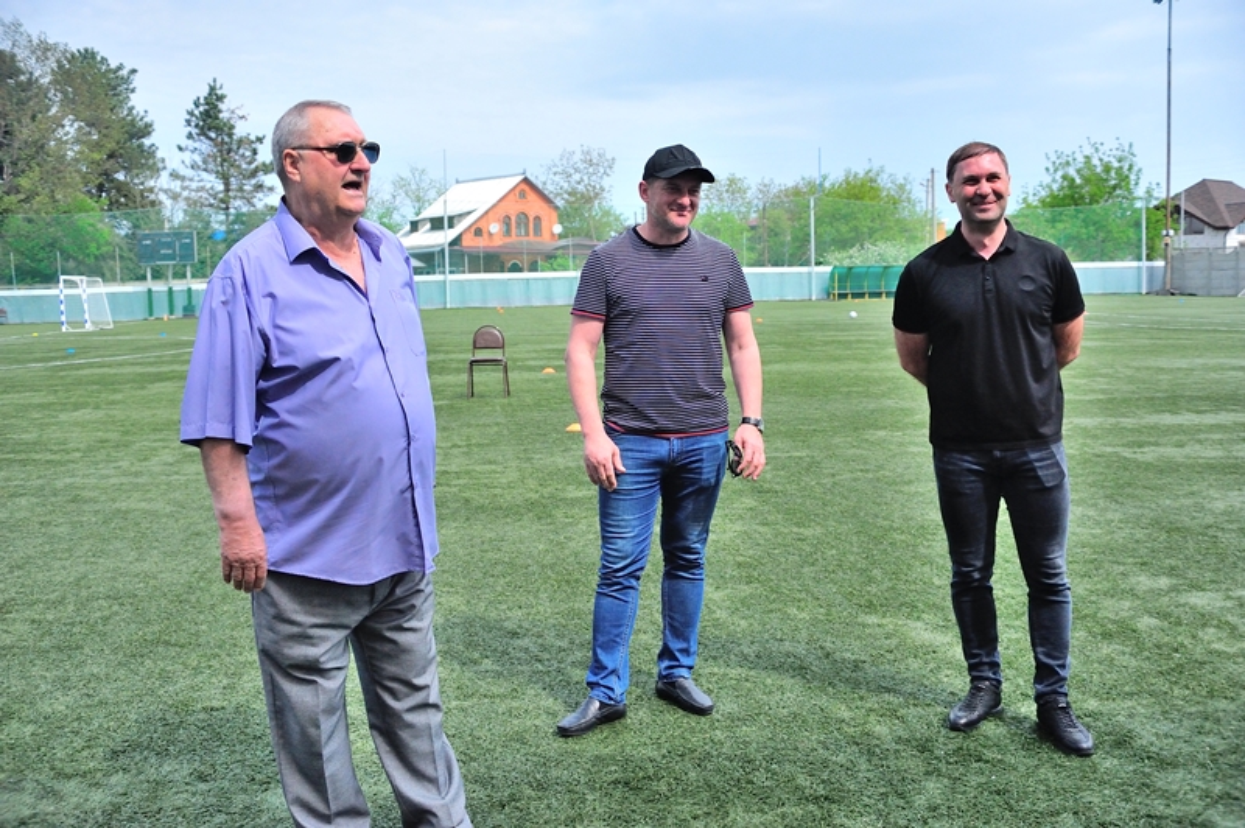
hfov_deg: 54.5
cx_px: 622
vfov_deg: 37.8
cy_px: 414
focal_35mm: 35
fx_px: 1209
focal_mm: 35
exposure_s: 1/8000
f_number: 5.6
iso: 2000
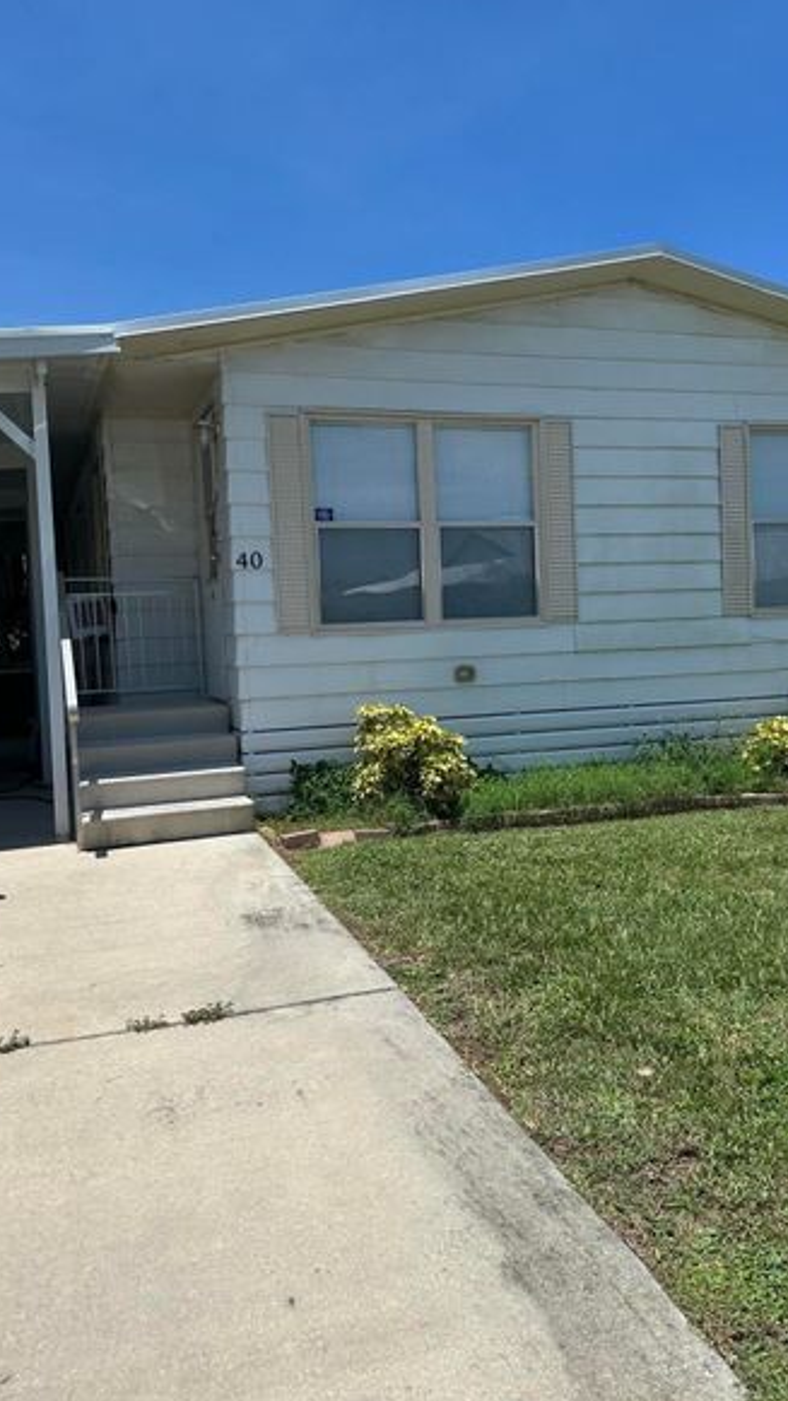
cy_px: 669
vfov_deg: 64.3
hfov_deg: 38.9
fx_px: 1114
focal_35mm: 30
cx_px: 448
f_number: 1.78
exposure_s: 1/6211
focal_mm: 6.86
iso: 80
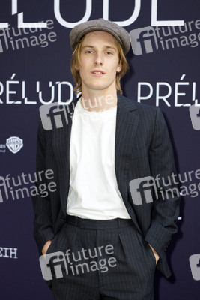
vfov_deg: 32.4
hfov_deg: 21.9
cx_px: 100
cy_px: 150
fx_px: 516
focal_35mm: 62
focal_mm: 62
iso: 800
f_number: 4
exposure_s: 1/160
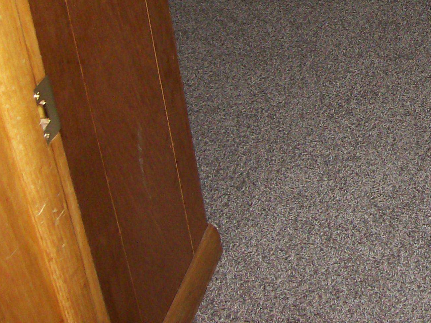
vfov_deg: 18.1
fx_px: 983
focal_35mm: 79
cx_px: 454
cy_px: -9
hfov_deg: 23.4
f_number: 2.7
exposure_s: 1/64
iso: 80
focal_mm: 6
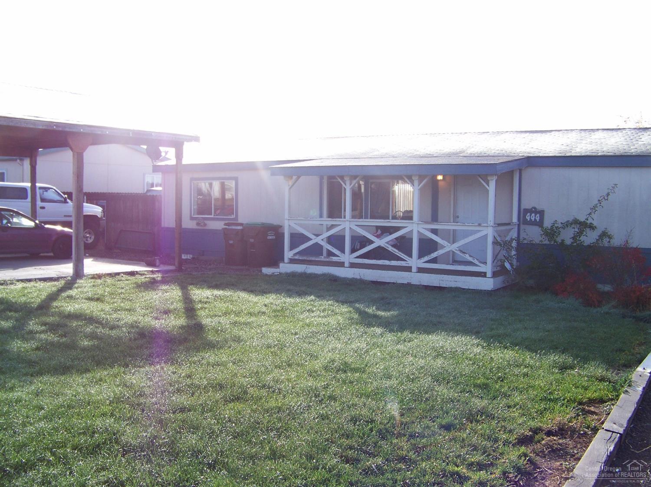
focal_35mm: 36
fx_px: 677
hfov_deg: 51.4
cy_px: 244
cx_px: 326
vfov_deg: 39.6
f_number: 2.8
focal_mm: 5.85
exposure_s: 1/250
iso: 64
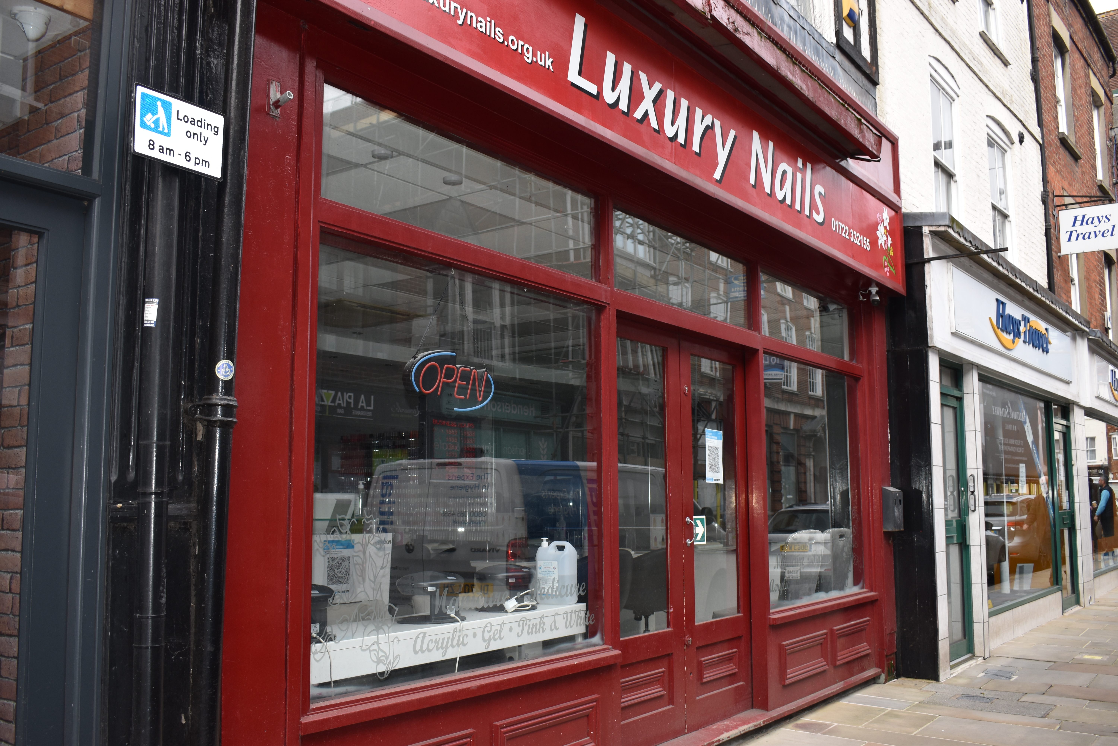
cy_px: 373
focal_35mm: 33
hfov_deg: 57.2
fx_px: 1025
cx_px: 559
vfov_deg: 40.0
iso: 200
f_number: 5
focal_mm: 22
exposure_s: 1/200
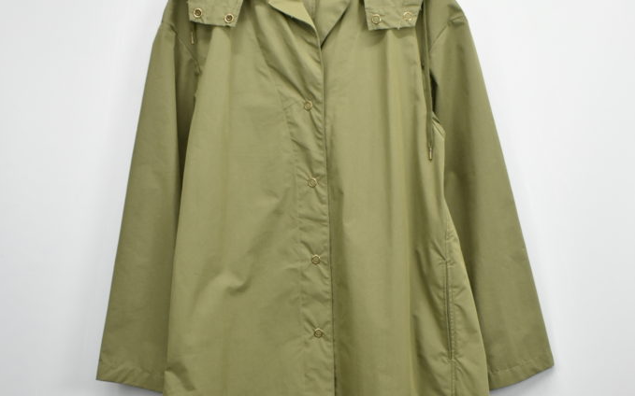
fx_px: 1038
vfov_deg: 21.5
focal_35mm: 60
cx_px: 318
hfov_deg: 34.0
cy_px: 269
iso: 720
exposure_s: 1/40
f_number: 5.6
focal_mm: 26
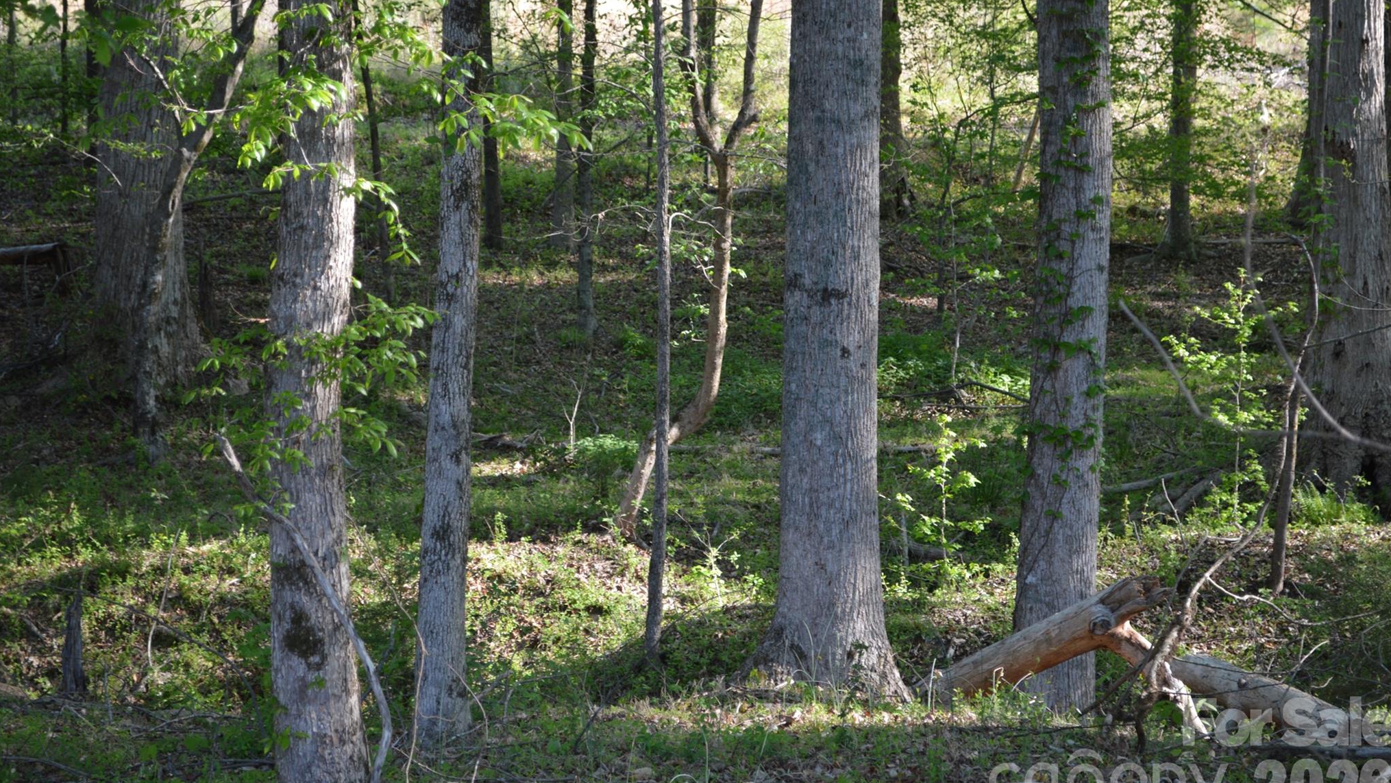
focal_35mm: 76
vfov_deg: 15.9
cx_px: 700
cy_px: 366
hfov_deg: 27.9
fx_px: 2803
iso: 280
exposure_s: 1/125
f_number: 5.6
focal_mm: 48
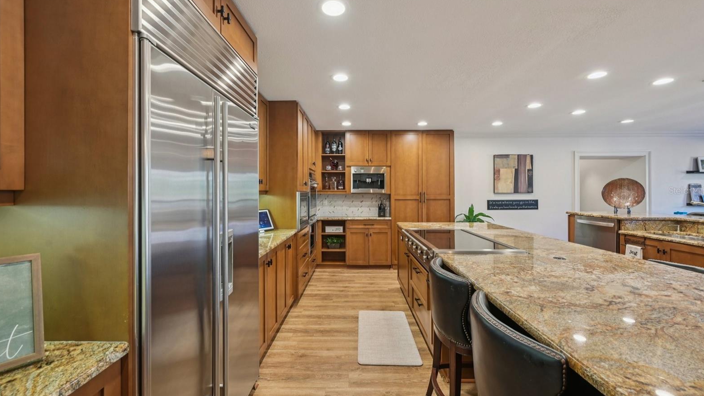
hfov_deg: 103.0
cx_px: 349
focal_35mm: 15
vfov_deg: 70.5
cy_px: 190
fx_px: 280
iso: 400
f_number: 8
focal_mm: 14
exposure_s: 1/6
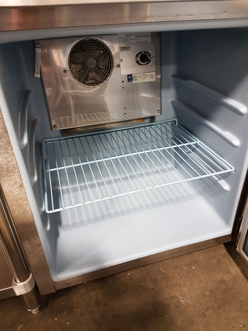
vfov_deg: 67.3
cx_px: 124
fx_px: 248
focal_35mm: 26
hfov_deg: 53.1
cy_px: 166
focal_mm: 4.2
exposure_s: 1/17
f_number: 1.7
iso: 250
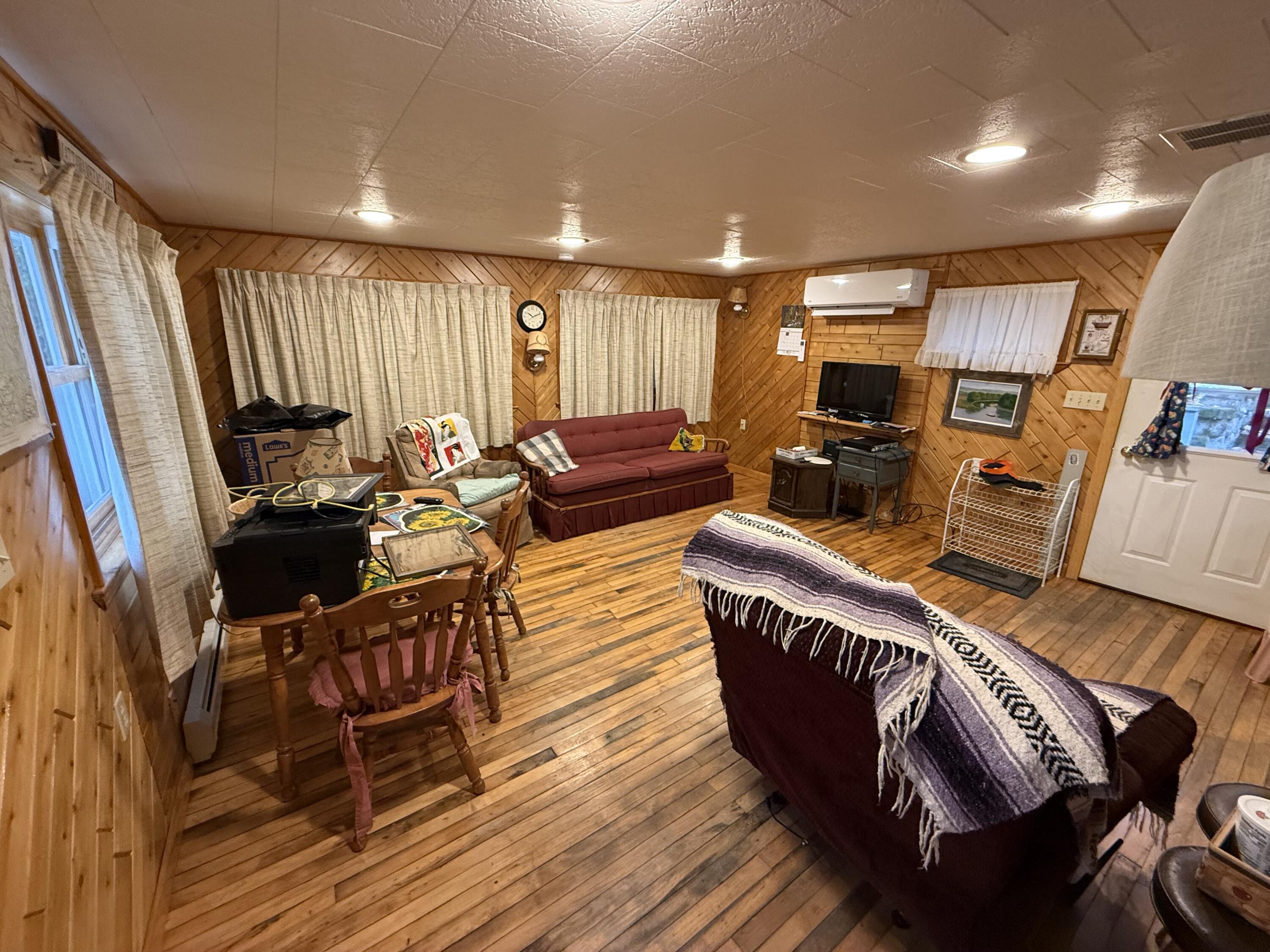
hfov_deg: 102.1
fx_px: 514
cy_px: 476
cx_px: 635
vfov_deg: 85.7
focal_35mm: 14
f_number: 2.2
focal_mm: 2.22
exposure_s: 1/60
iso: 400
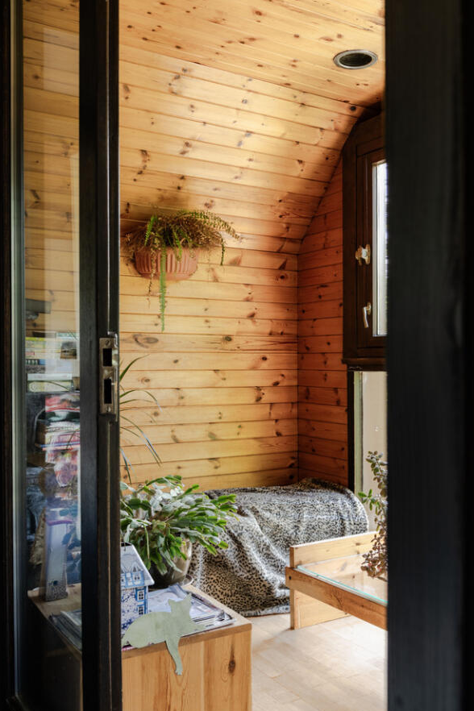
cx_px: 271
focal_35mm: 36
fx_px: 711
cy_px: 380
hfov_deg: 36.8
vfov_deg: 53.1
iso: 200
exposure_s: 1/4
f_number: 8
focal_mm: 31
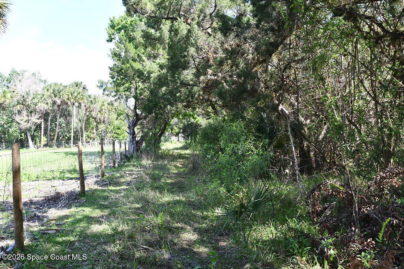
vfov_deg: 36.9
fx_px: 404
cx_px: 202
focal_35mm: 36
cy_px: 134
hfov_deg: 53.1
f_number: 10
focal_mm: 24
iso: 1000
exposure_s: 1/400
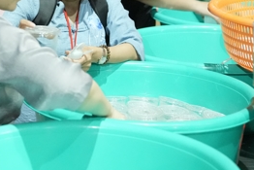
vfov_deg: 10.9
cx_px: 23
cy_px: -19
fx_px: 875
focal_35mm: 124
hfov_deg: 16.3
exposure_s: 1/160
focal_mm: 50
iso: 16000
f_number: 2.8
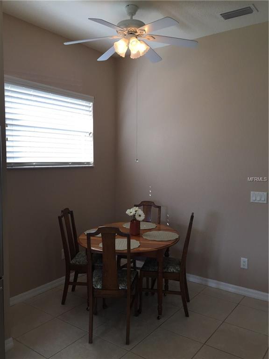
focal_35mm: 29
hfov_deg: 48.2
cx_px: 134
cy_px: 180
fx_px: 300
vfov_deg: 61.7
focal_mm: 4.15
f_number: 2.2
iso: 50
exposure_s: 1/120
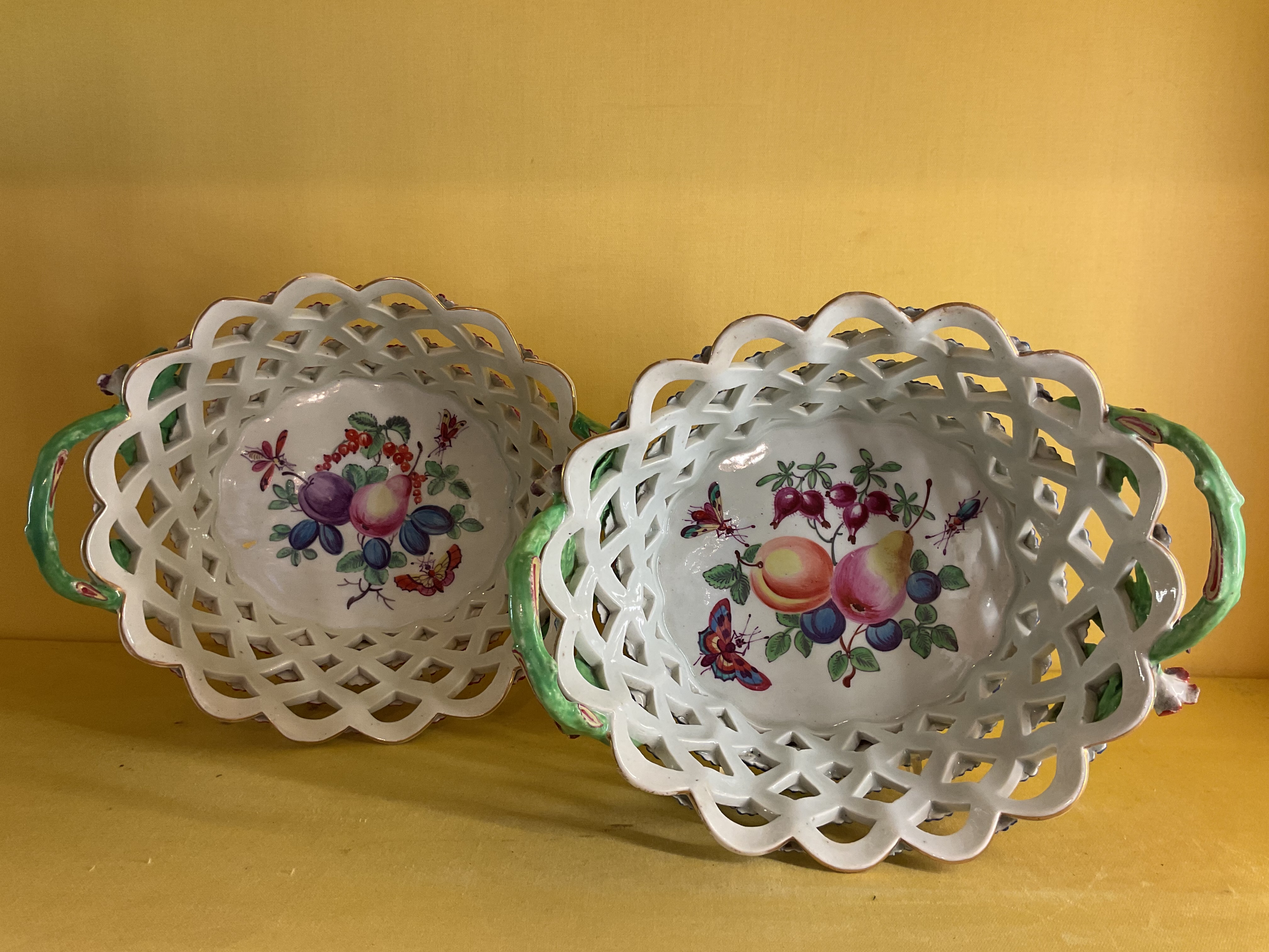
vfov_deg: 48.2
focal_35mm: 29
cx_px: 634
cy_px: 476
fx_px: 1063
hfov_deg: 61.7
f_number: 1.8
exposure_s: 1/60
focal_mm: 3
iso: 50
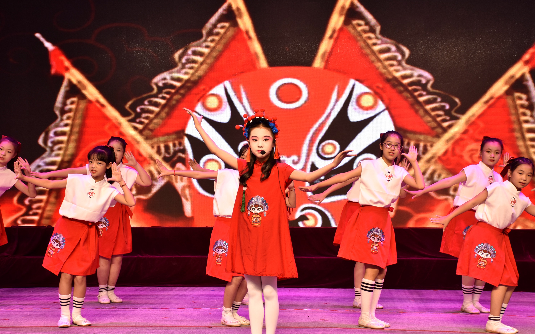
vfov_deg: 17.6
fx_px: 1079
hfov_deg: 27.9
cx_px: 267
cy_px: 172
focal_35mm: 74
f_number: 5.6
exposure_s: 1/100
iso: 400
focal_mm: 48
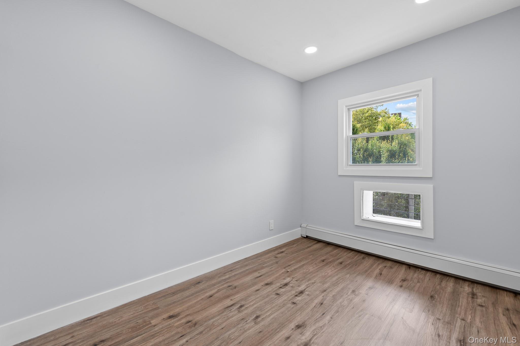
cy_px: 173
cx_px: 260
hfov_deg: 104.3
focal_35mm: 14
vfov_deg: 81.2
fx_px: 202
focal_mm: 14
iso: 320
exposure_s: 1/10
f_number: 10
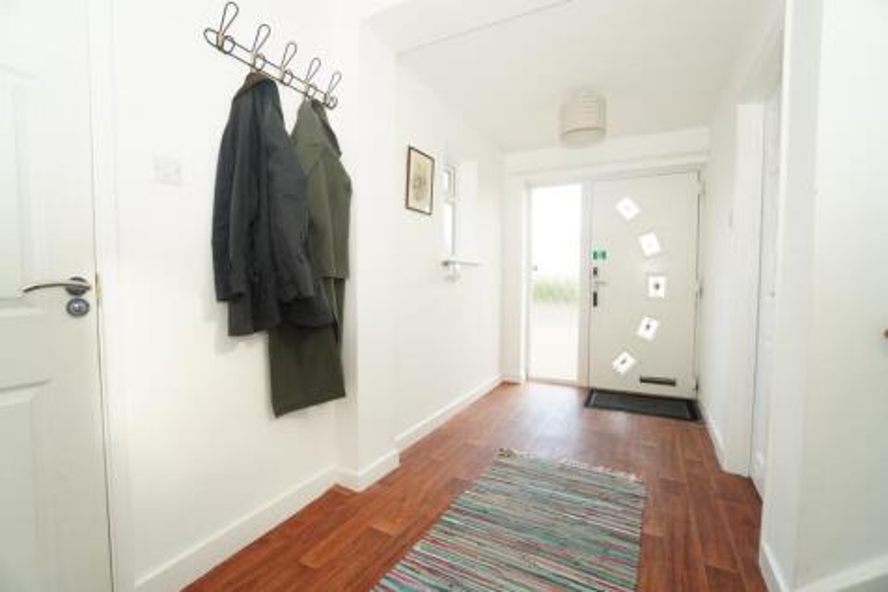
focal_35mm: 15
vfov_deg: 77.3
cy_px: 296
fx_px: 370
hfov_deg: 100.4
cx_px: 444
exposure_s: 1/80
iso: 400
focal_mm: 10
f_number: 4
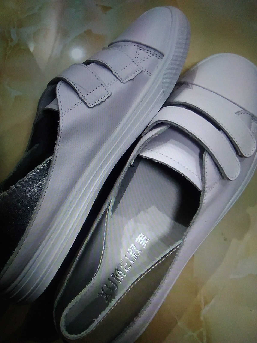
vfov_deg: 61.7
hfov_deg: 48.2
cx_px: 128
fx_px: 287
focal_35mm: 29
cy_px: 172
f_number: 2.4
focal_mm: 2.39
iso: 132
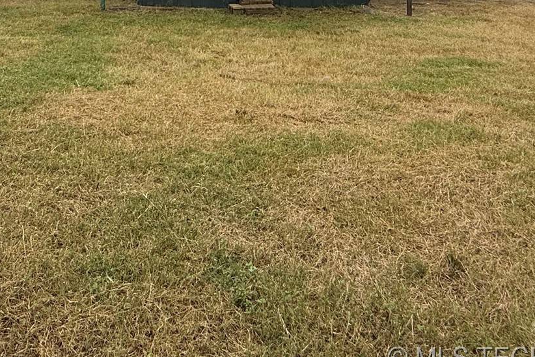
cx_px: 163
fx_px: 505
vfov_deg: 31.7
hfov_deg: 54.2
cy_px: -84
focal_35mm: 34
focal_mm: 2.22
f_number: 2.2
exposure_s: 1/760
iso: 50
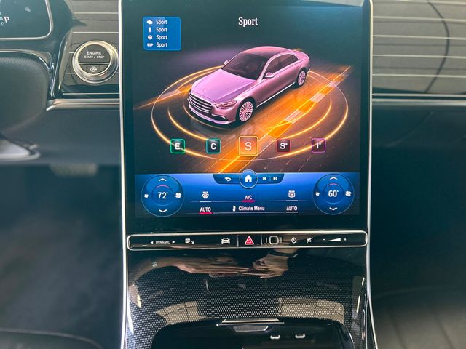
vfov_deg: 53.1
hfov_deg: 67.3
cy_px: 174
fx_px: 350
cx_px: 233
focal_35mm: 26
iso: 500
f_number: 1.5
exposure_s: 1/54
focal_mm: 5.7
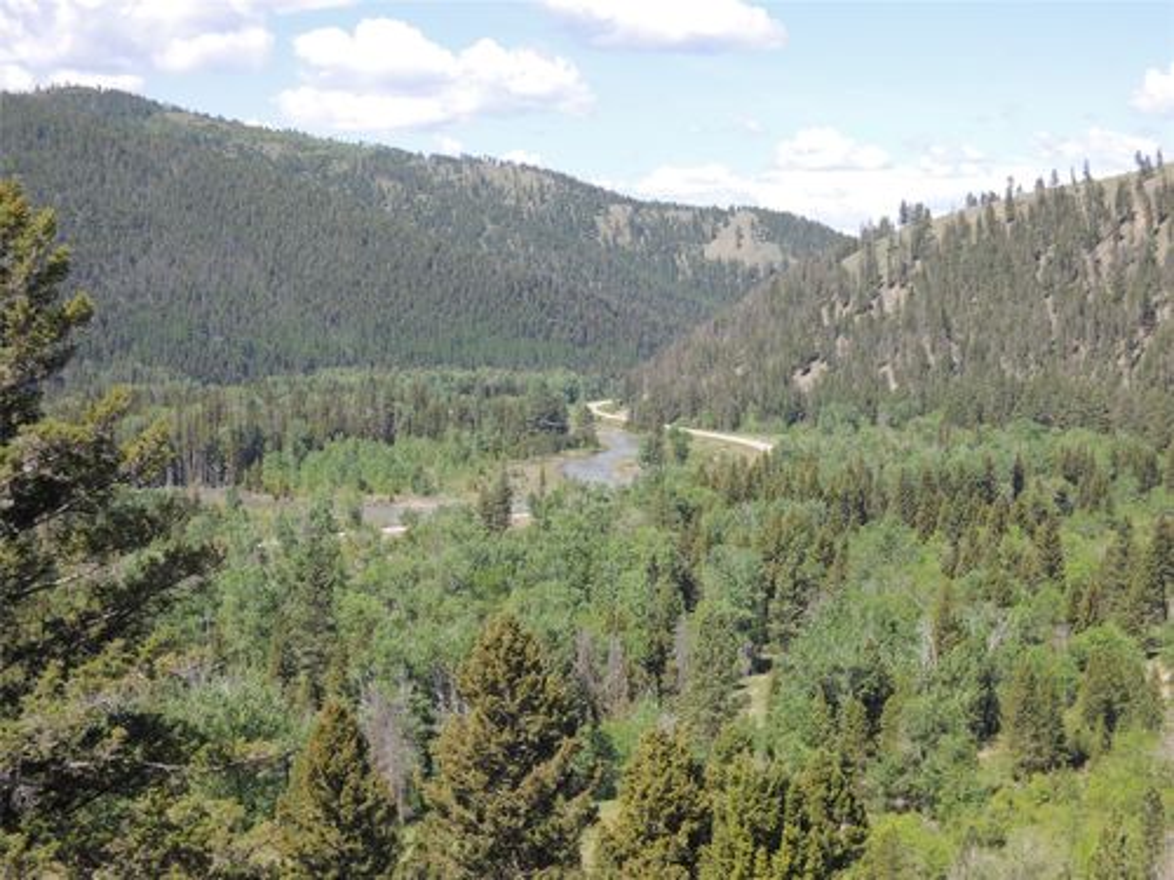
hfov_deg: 31.2
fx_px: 2103
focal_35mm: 62
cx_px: 587
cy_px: 440
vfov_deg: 23.7
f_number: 4.2
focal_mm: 11.1
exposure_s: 1/400
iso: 100
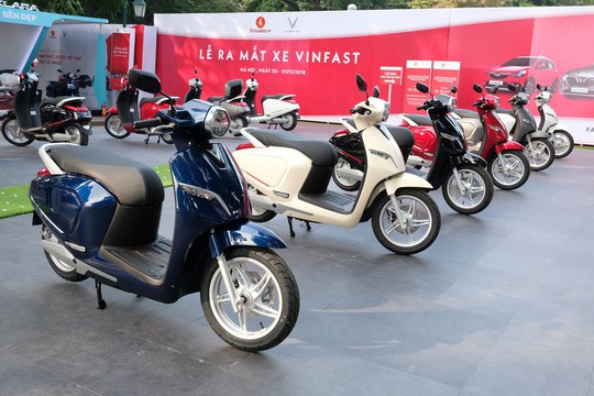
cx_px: 297
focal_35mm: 35
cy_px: 198
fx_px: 577
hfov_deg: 54.4
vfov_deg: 37.9
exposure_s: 1/125
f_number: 9
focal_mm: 23
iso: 1000
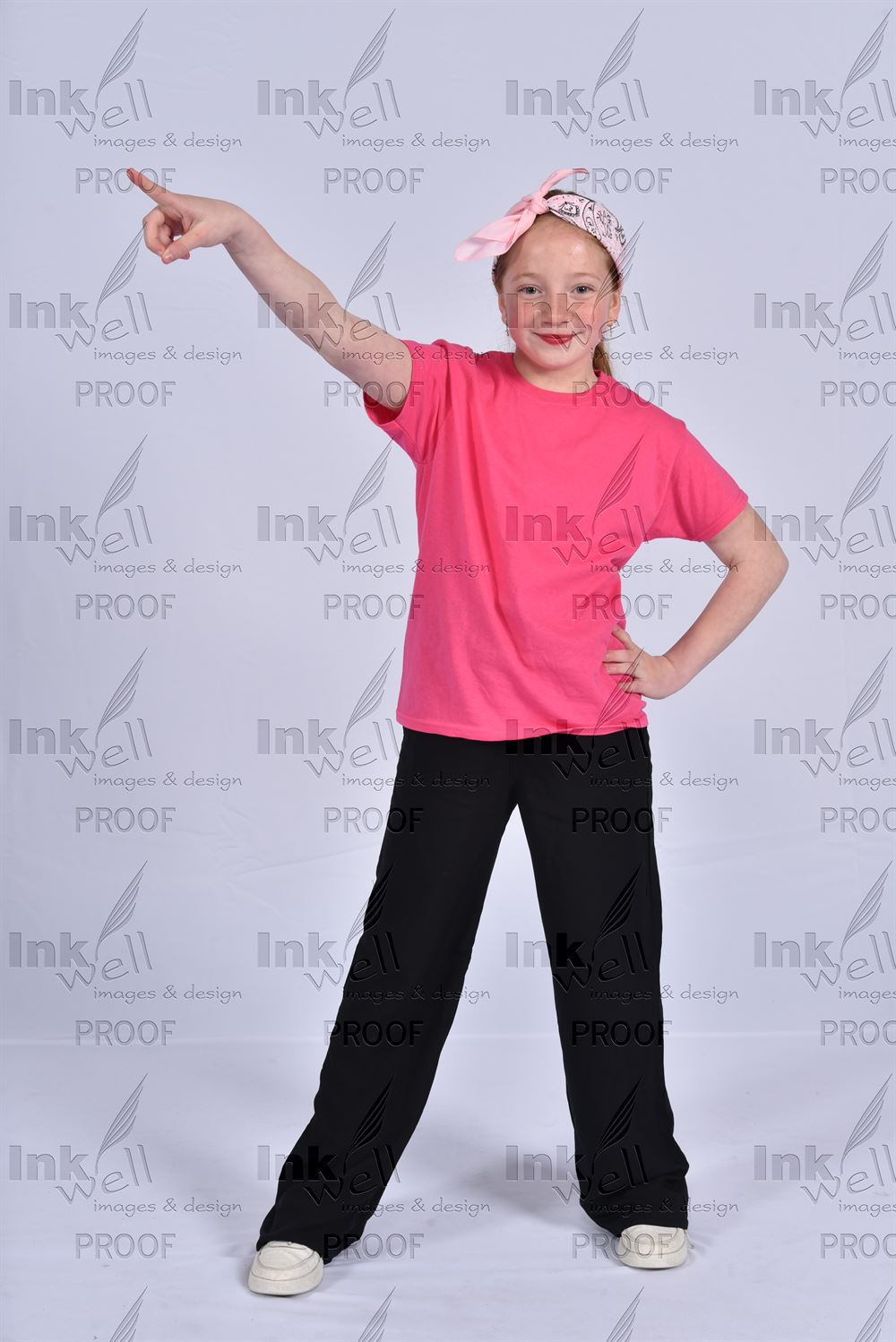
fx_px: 1865
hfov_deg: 27.0
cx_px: 448
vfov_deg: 39.6
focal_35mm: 50
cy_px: 671
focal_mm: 50
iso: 250
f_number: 8
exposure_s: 1/200
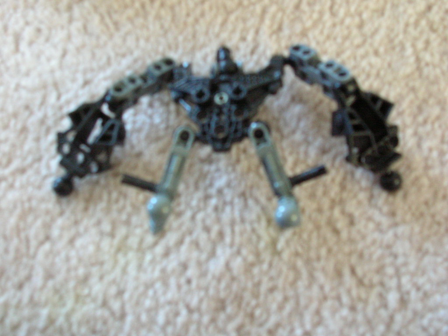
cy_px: 168
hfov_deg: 39.7
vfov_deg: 30.3
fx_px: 621
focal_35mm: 48
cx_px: 224
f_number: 3.2
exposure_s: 1/3.9
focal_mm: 8
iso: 200
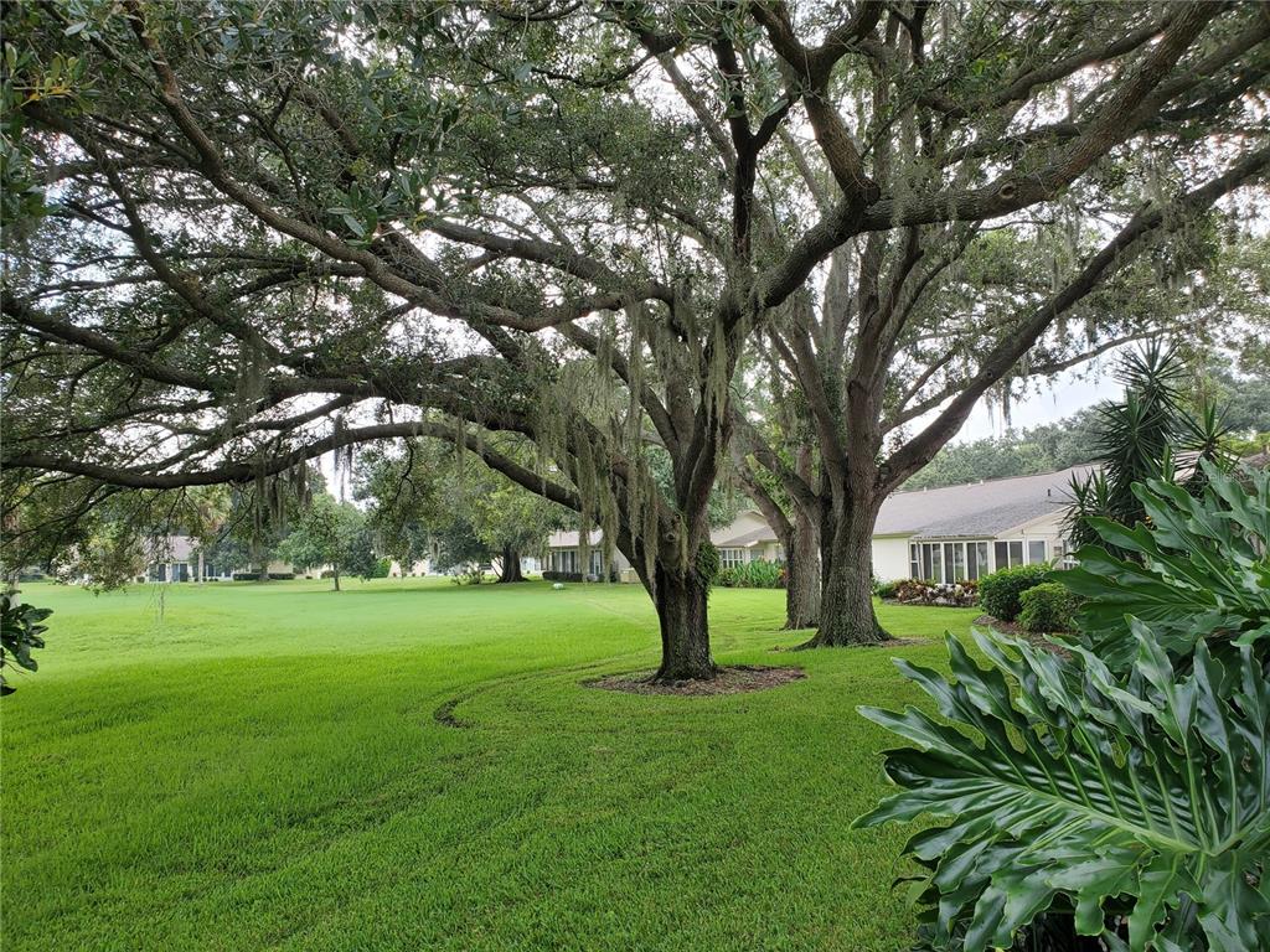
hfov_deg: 67.3
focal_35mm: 26
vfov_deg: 53.1
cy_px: 476
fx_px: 954
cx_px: 635
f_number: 2.4
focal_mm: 4.3
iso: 50
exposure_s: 1/120
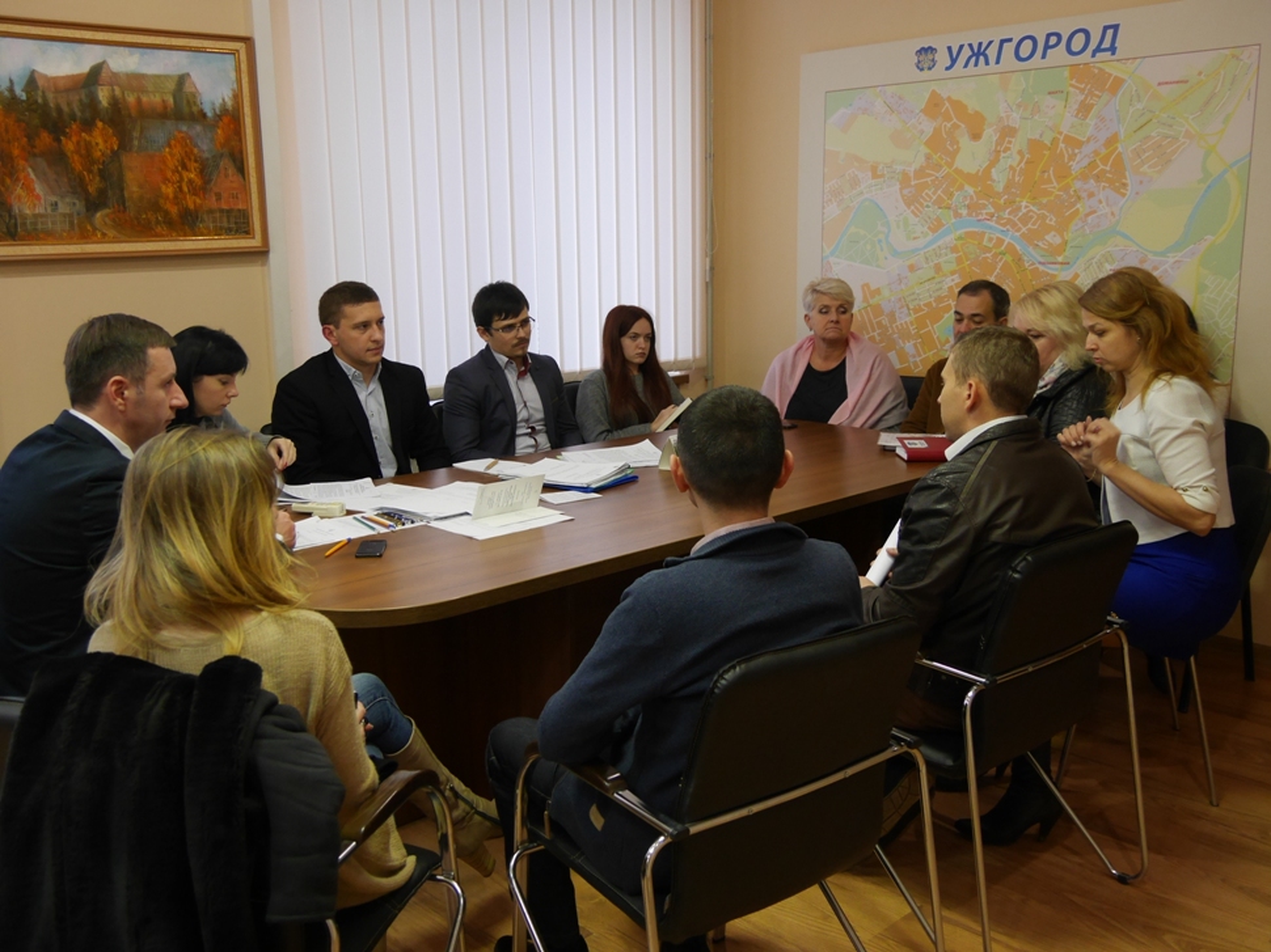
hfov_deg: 54.0
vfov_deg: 41.8
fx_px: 1248
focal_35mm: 34
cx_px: 636
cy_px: 476
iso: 1000
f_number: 3.7
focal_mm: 17
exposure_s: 1/60
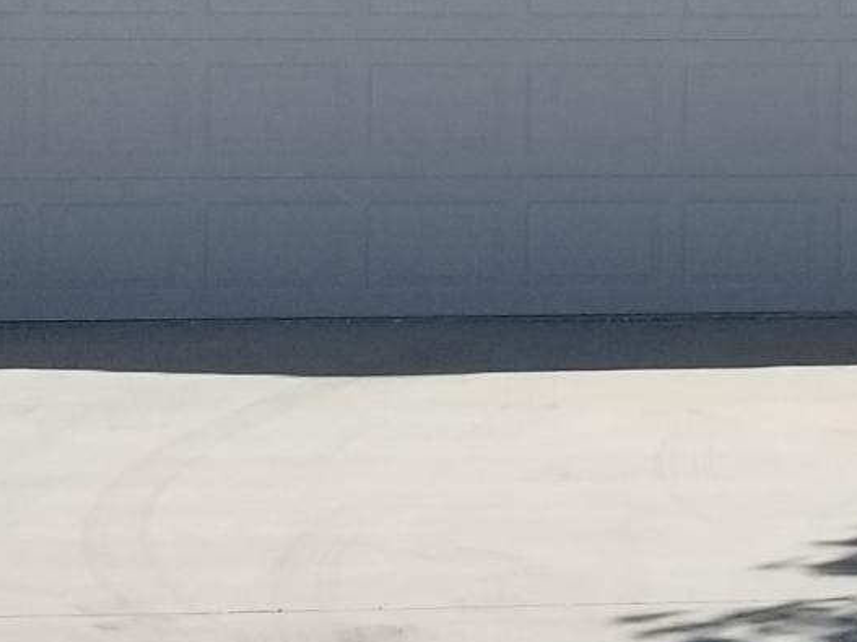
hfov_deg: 12.4
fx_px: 3663
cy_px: 102
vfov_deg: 10.0
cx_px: 1470
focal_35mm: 148
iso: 50
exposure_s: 1/2640
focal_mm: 4.25
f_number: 1.7
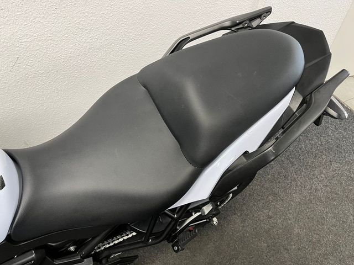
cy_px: 132
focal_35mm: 26
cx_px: 177
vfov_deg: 53.1
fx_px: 266
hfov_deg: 67.3
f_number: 1.6
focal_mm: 5.1
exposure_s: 1/50
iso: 160
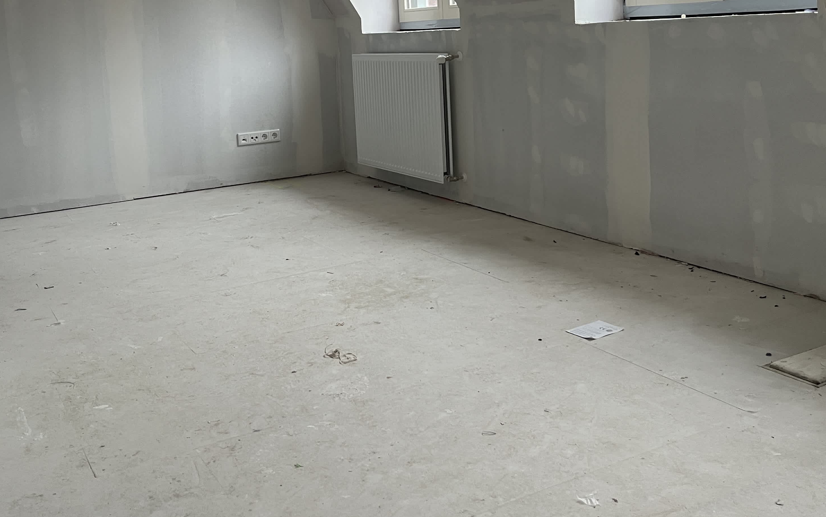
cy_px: 133
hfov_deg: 51.3
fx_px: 855
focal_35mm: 38
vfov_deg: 33.0
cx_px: 351
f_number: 1.6
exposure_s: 1/50
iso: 80
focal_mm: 5.1
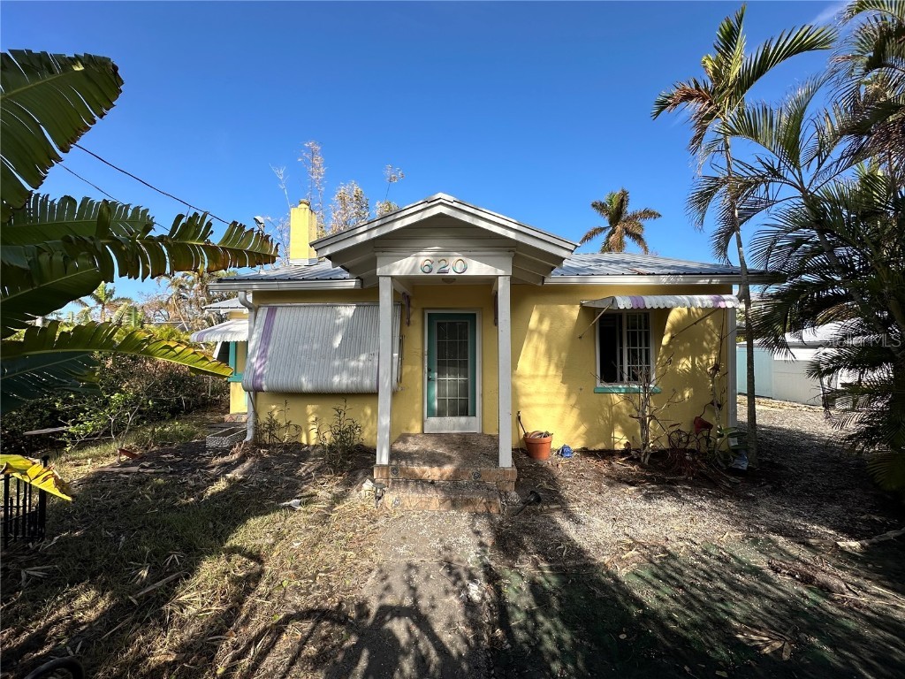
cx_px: 452
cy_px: 340
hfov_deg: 102.1
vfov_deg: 85.7
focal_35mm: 14
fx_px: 366
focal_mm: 2.22
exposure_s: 1/1276
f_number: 2.2
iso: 40
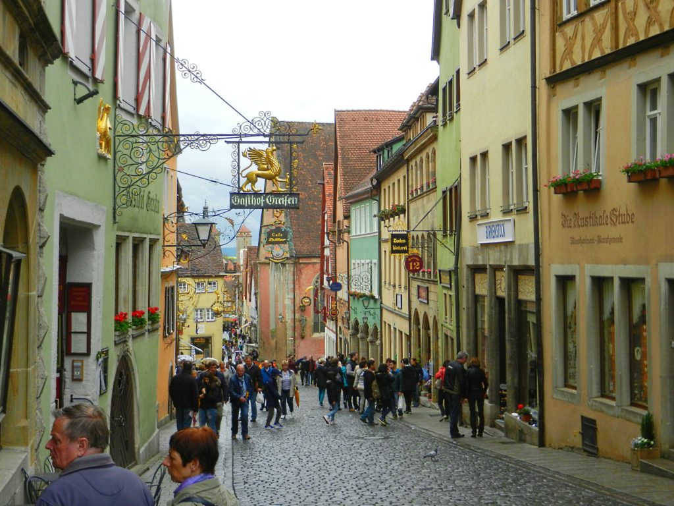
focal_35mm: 60
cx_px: 337
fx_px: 1168
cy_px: 253
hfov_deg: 32.2
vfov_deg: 24.4
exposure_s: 1/500
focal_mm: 10.9
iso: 160
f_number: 4.5
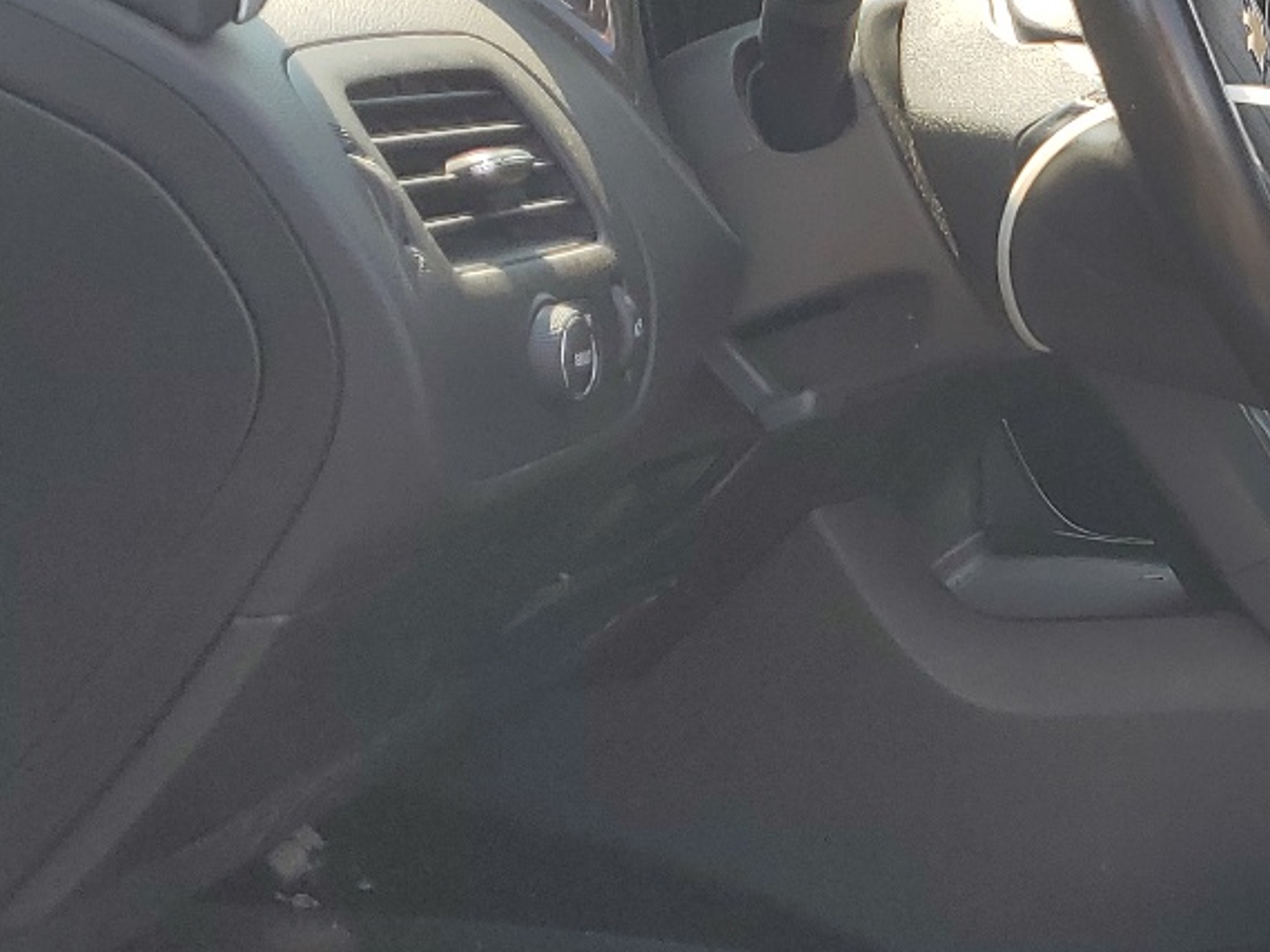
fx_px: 2677
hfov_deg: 23.4
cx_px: 1689
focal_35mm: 73
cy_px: 580
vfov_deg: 20.1
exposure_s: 1/625
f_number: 1.5
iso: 50
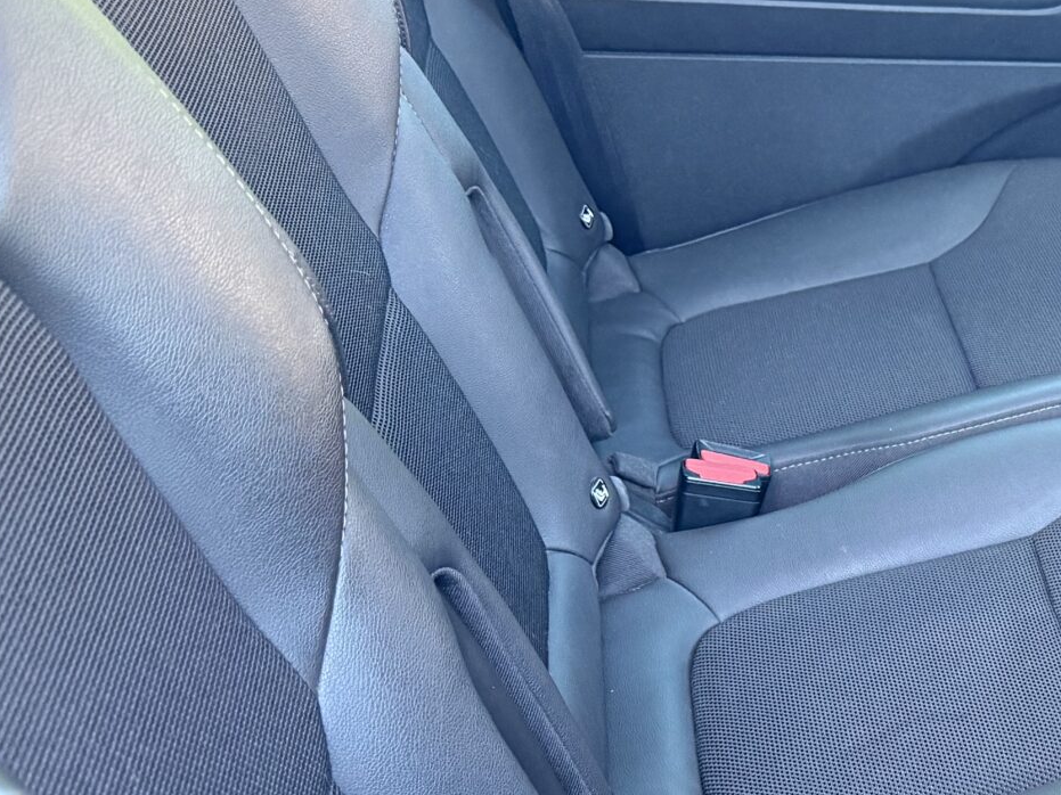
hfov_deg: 26.1
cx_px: 1281
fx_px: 2023
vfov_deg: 21.8
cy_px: 686
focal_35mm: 66
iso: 320
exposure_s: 1/60
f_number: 1.78
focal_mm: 6.76
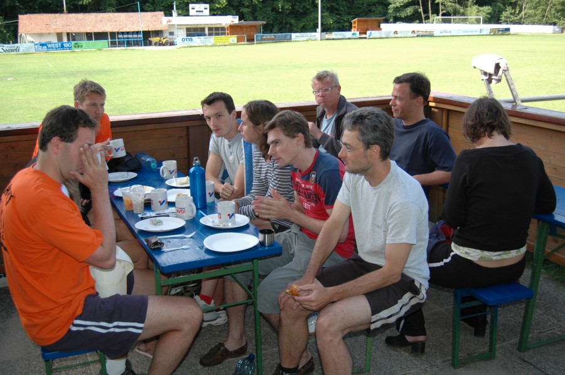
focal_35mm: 39
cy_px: 188
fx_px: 611
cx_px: 282
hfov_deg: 49.6
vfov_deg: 34.1
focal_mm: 26
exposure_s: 1/320
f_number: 4
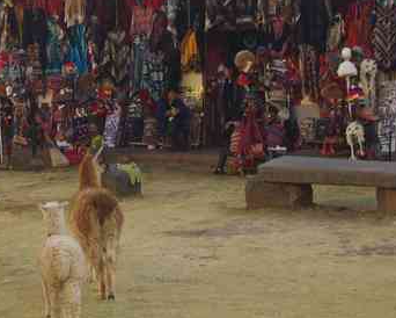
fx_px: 1494
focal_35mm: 127
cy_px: 58
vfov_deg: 12.1
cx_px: -84
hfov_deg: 14.6
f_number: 6.3
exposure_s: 1/60
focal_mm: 31
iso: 200
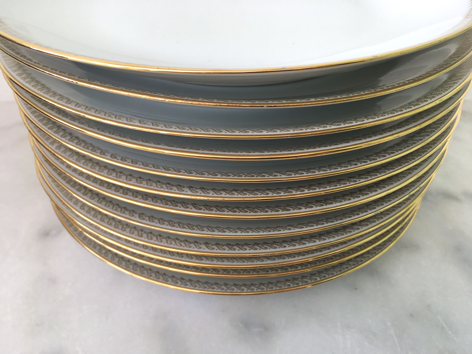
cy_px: 177
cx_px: 236
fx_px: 395
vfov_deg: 48.2
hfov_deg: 61.7
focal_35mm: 29
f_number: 2.2
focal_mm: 4.15
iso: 25
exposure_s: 1/182
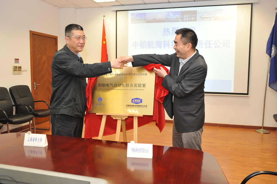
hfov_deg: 58.8
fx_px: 246
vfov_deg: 41.0
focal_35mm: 32
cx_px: 138
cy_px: 92
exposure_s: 1/125
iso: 1250
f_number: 5.6
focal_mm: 32
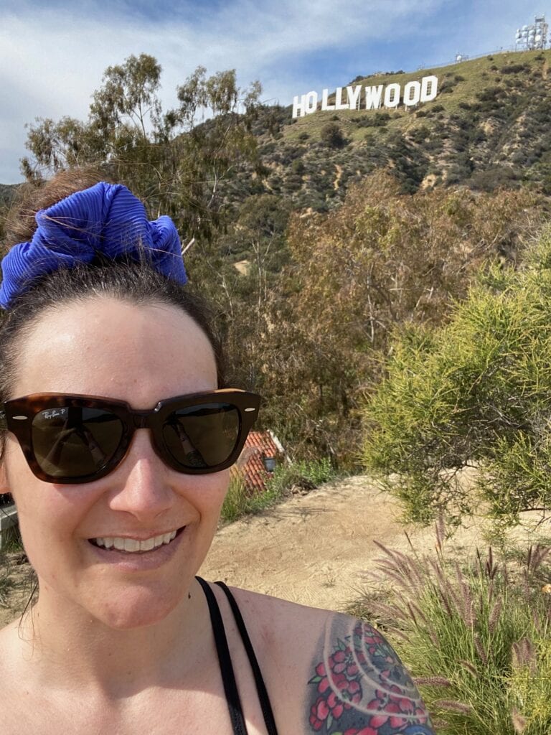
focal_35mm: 30
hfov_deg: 46.8
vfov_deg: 60.0
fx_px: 637
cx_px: 276
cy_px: 368
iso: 25
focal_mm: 2.71
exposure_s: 1/667
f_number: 2.2
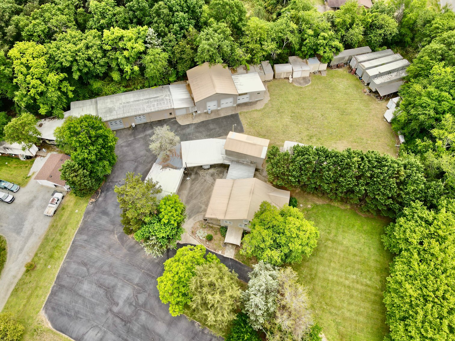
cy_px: 170
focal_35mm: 24
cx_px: 228
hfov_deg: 71.6
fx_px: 315
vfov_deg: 56.8
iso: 110
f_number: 2.8
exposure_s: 1/320
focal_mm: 4.5
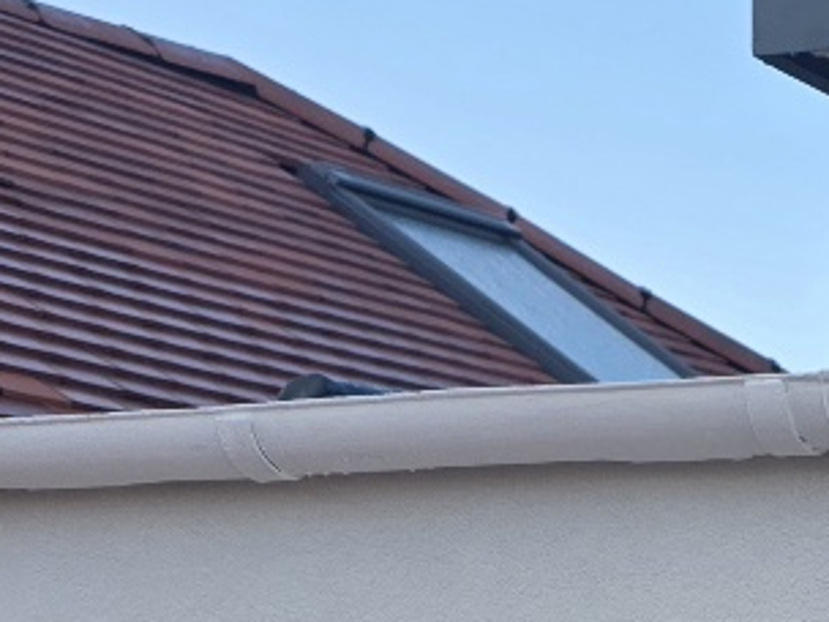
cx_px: 840
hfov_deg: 15.9
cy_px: 1151
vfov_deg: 11.3
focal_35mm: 121
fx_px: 2898
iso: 80
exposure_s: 1/1429
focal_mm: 6.3
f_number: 1.7
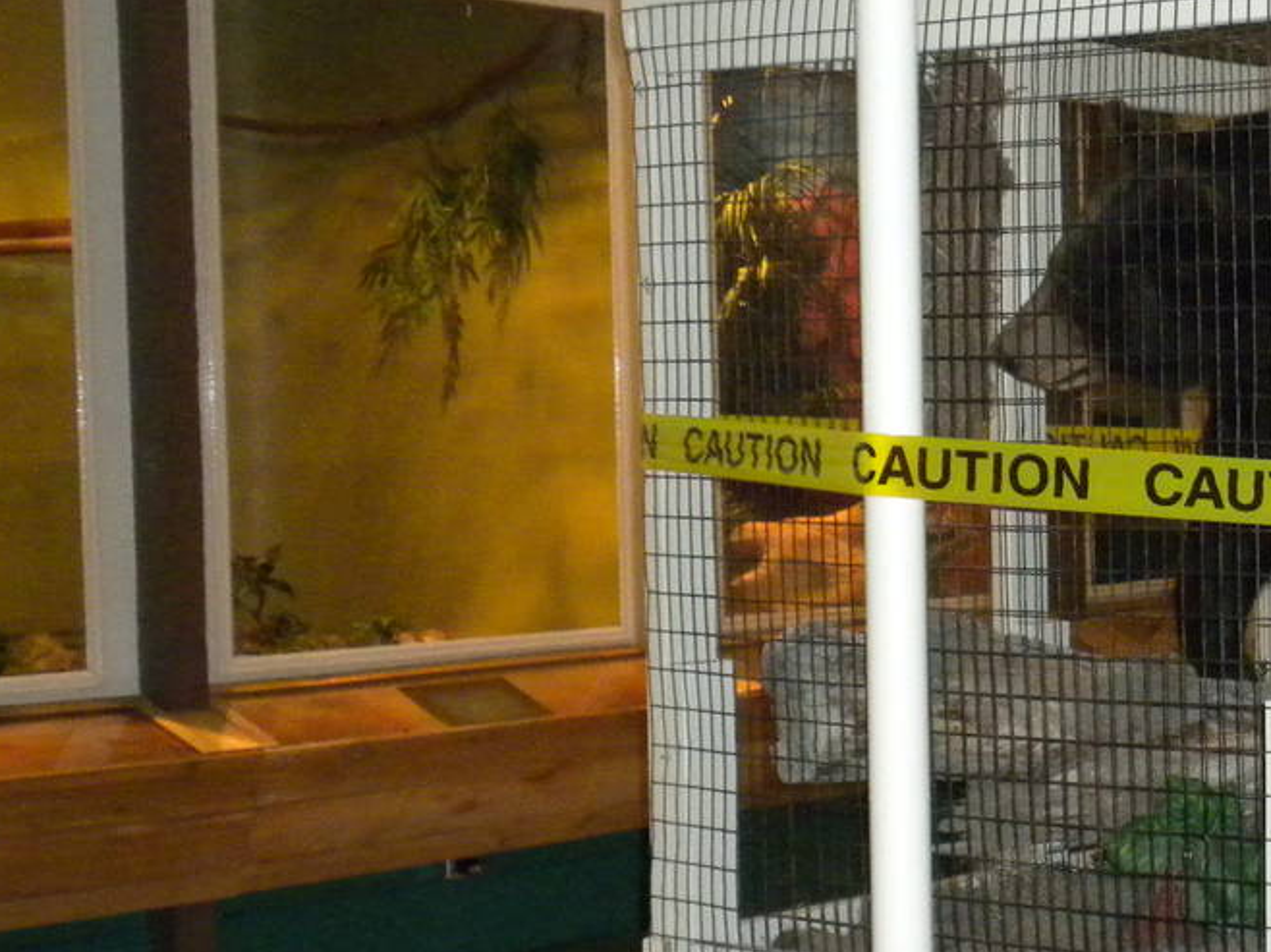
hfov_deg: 20.7
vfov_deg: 16.4
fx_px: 3303
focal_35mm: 90
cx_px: 1400
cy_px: 550
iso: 476
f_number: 3.5
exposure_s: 1/30
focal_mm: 6.6
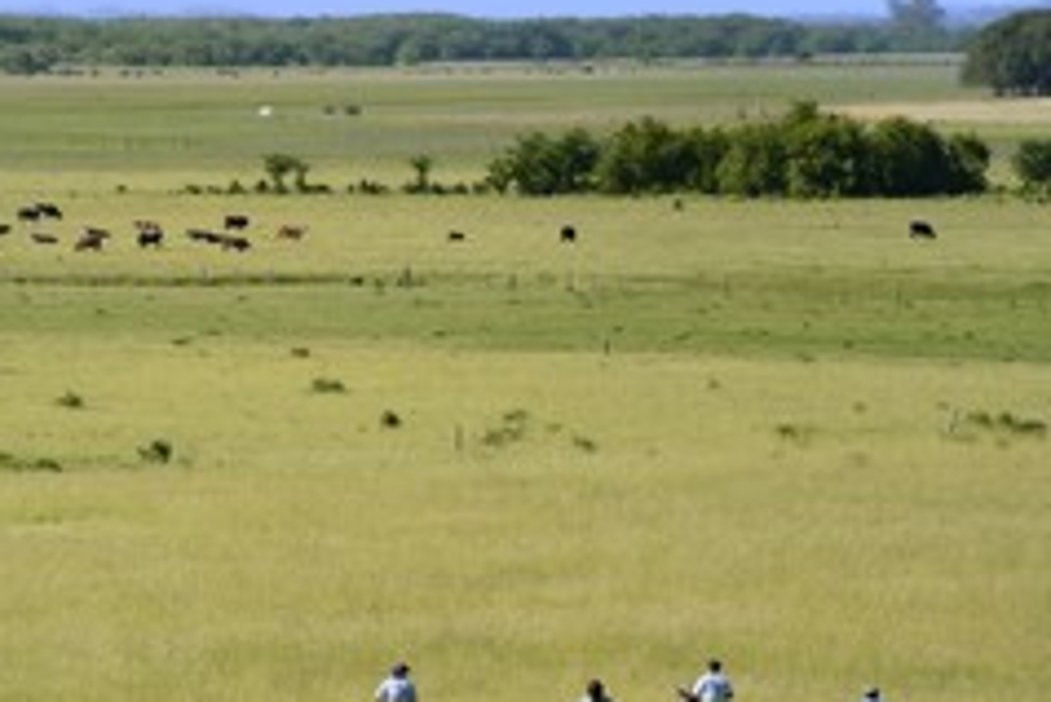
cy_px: 274
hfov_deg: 5.8
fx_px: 10311
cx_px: 212
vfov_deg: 3.9
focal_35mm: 353
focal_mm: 200
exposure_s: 1/250
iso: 200
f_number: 10
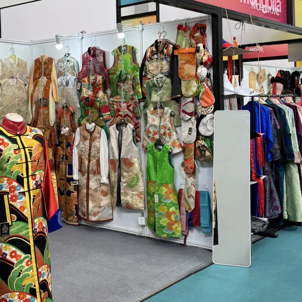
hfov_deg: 34.7
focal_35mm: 49
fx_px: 484
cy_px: 88
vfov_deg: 34.2
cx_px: 147
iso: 80
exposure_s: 1/100
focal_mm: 6.76
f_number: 1.78
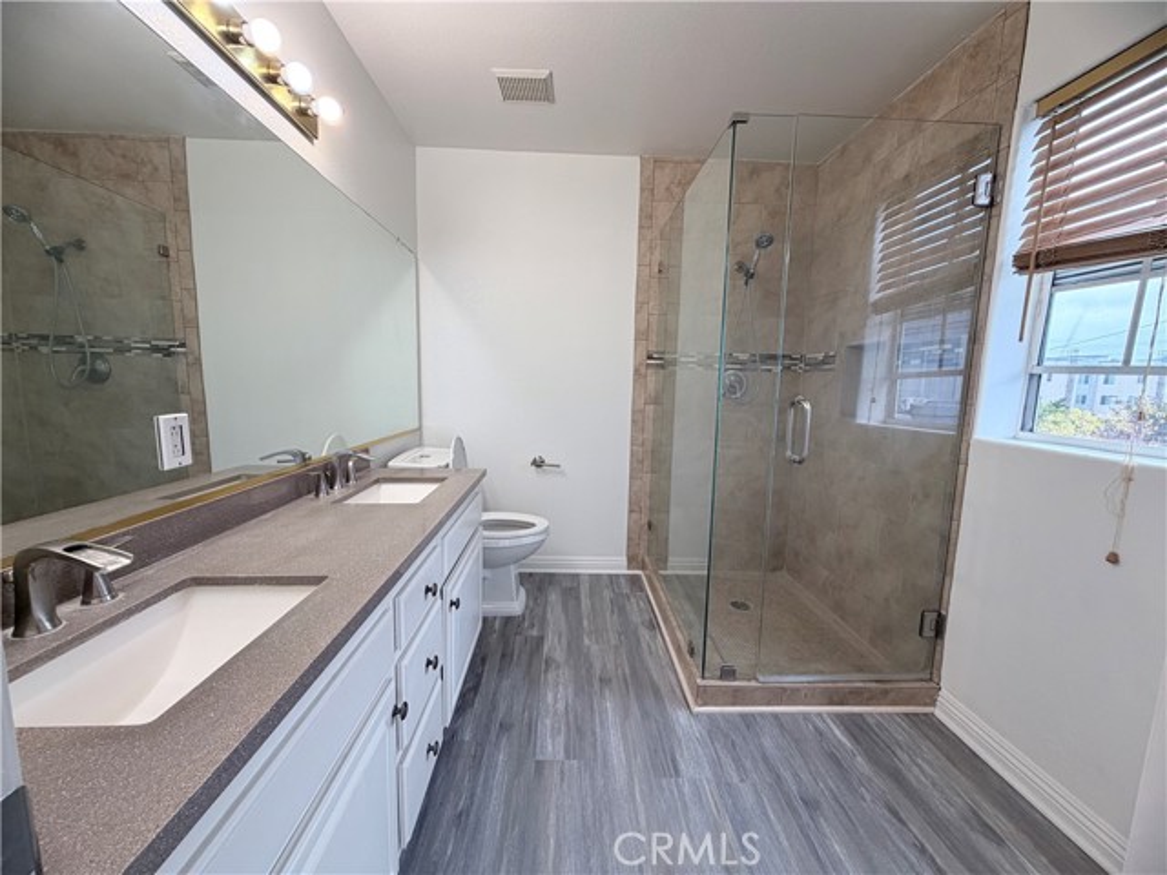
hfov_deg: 102.1
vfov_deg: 85.7
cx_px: 584
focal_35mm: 14
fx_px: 472
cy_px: 438
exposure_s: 1/120
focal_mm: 2.22
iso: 100
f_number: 2.2
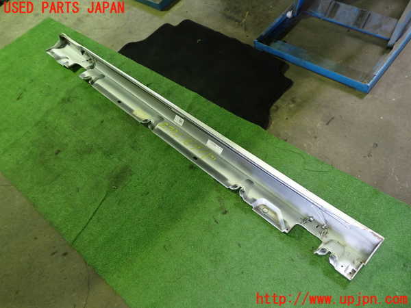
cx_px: 206
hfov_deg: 60.0
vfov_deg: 46.8
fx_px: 356
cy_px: 154
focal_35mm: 30
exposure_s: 1/30
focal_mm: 5.4
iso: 400
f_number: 2.3
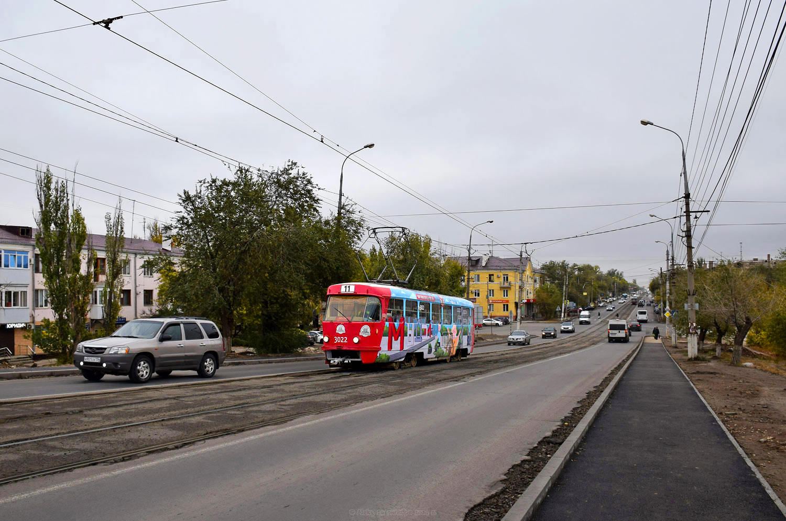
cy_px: 260
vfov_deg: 47.8
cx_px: 393
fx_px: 588
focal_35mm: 27
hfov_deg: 67.5
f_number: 8
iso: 400
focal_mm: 18
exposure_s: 1/500
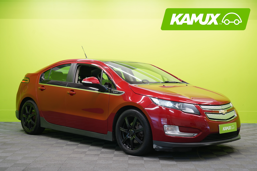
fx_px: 350
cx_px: 128
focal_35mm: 49
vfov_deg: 27.5
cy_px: 86
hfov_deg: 40.3
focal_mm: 49
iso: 400
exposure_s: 1/25
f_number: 4.5
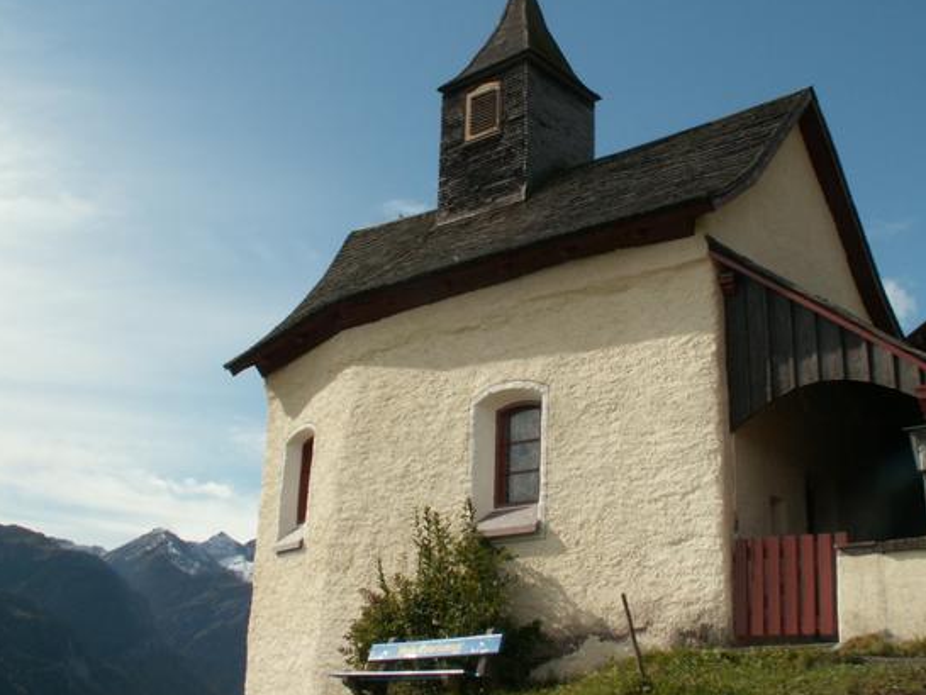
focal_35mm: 41
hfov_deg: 45.7
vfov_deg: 35.1
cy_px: 303
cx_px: 478
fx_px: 1097
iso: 50
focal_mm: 5.86
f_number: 8
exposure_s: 1/160
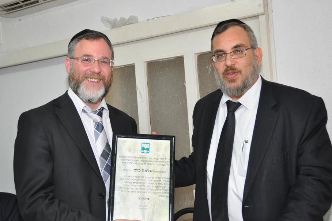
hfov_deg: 44.5
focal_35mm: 44
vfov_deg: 30.4
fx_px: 405
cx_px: 155
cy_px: 114
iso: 800
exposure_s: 1/60
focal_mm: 26
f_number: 4
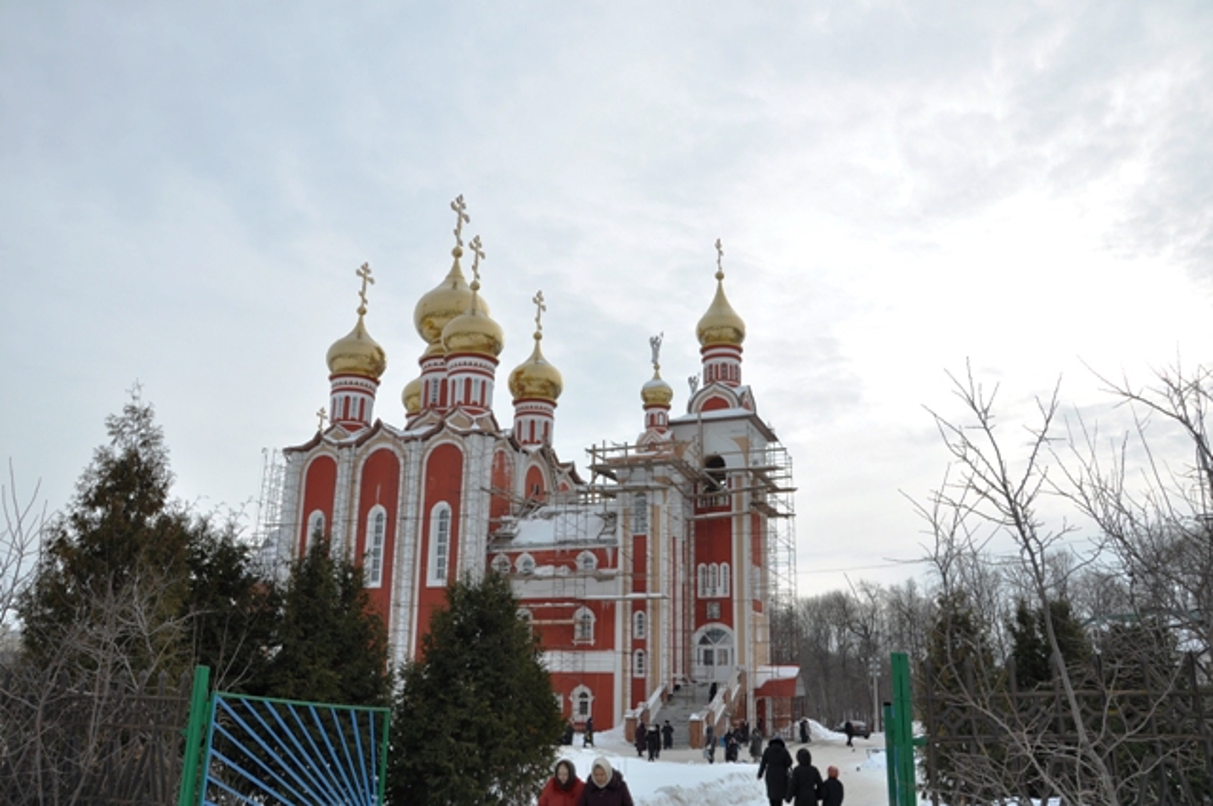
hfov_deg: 67.4
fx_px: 909
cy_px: 403
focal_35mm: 27
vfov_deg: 47.8
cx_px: 606
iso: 200
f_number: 9
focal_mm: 18
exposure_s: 1/320
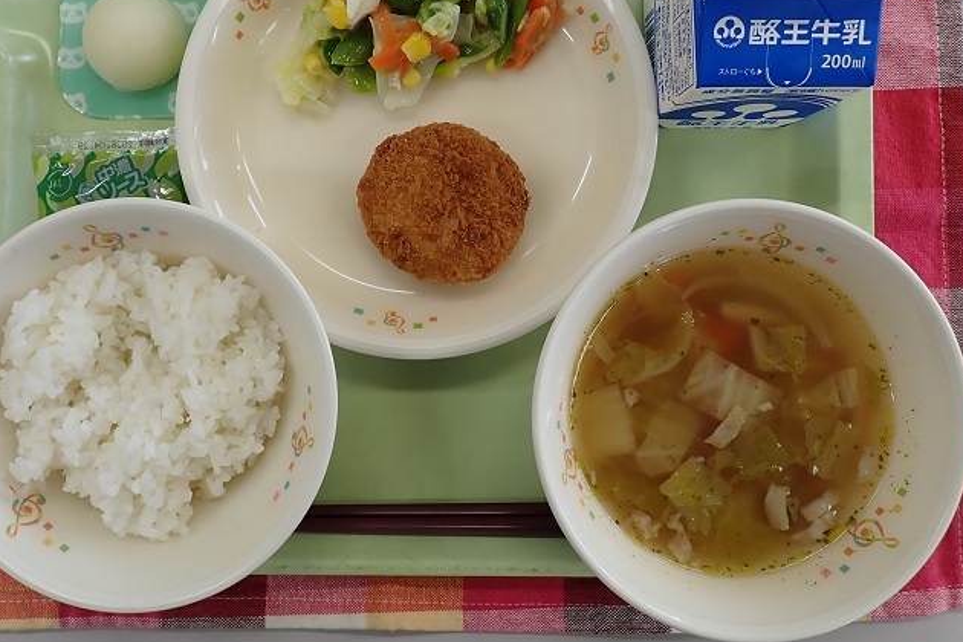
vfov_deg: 39.7
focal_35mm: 33
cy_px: 243
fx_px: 883
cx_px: 437
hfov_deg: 57.1
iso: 100
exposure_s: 1/80
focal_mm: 4.5
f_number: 2.8
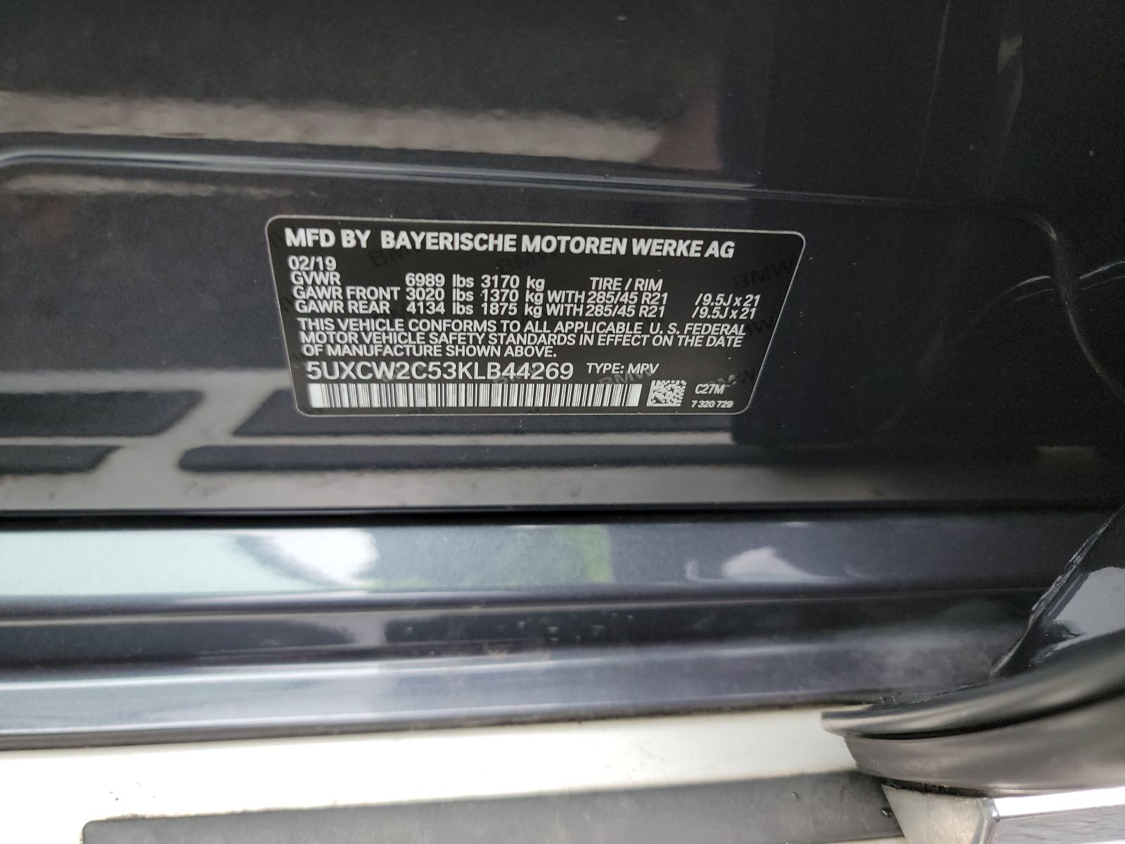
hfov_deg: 71.6
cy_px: 422
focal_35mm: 24
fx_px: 780
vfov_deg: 56.8
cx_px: 562
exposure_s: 1/59
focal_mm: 6.7
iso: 542
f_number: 1.8
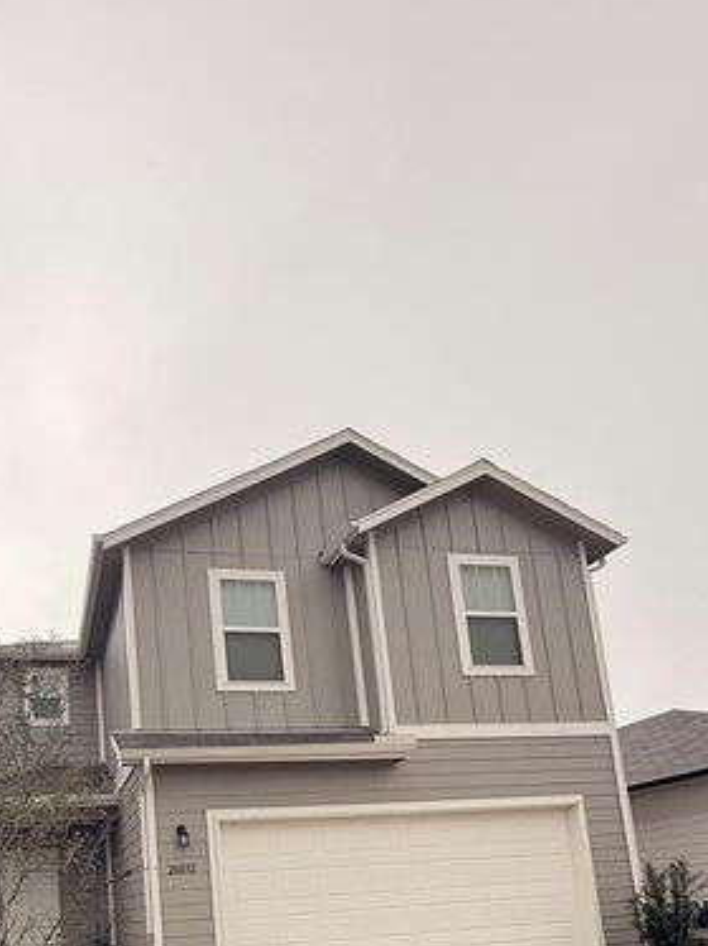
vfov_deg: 60.5
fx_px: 683
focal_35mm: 25
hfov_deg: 52.3
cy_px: 823
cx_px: 172
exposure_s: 1/564
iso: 50
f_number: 2.2
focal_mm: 2.22
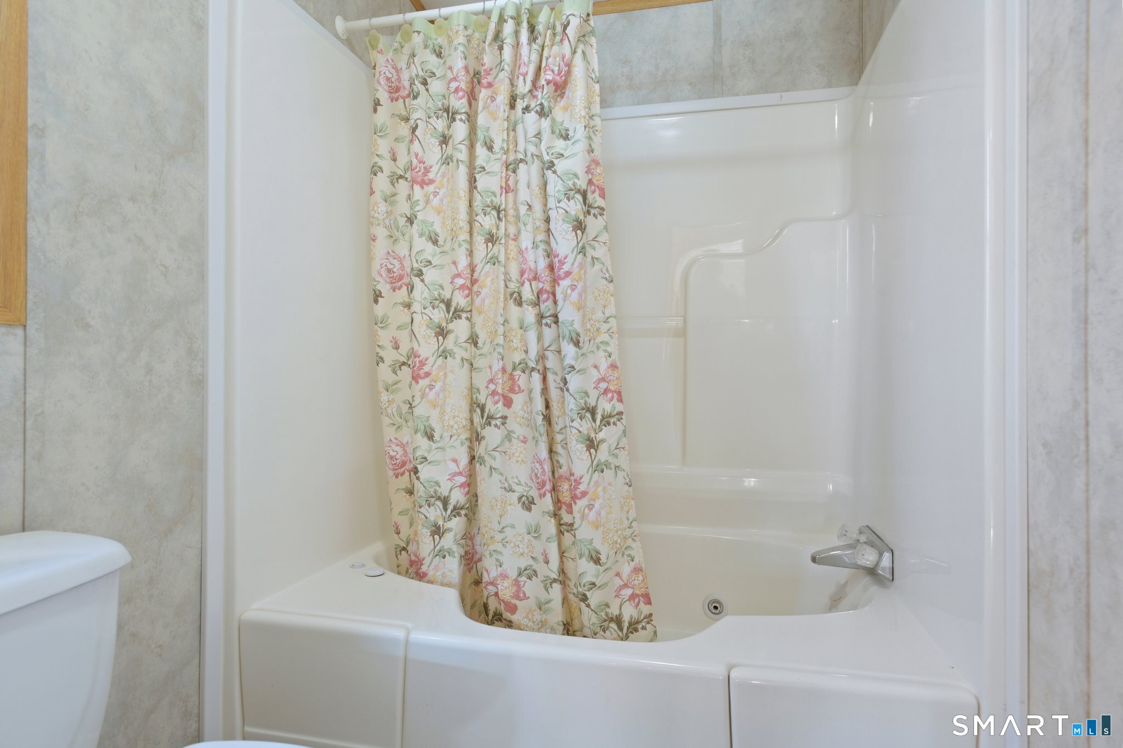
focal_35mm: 19
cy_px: 374
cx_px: 562
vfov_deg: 64.5
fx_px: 593
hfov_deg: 86.9
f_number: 11
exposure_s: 1/6
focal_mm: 19
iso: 400
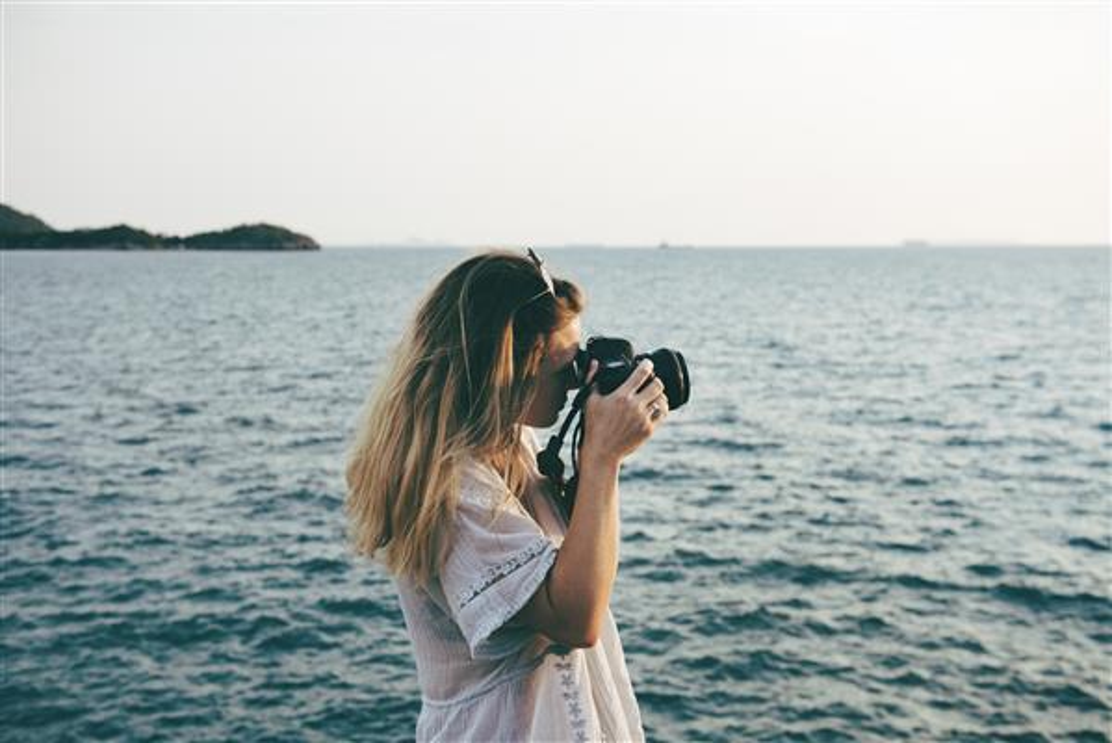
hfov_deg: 44.5
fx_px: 1360
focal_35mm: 44
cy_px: 372
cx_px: 556
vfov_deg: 30.5
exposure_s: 1/250
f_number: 4
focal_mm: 44
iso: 200
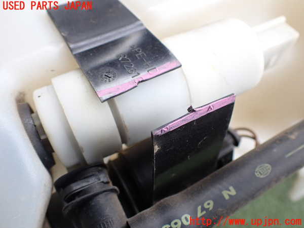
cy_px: 114
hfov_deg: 60.0
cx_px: 152
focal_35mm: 30
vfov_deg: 46.8
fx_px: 263
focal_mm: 5.4
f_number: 2.3
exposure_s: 1/125
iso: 200
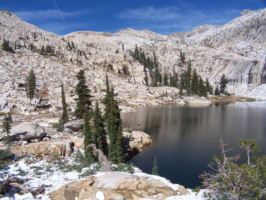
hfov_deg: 49.0
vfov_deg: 37.7
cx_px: 133
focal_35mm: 38
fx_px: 292
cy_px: 100
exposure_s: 1/1000
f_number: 4
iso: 80
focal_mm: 6.3
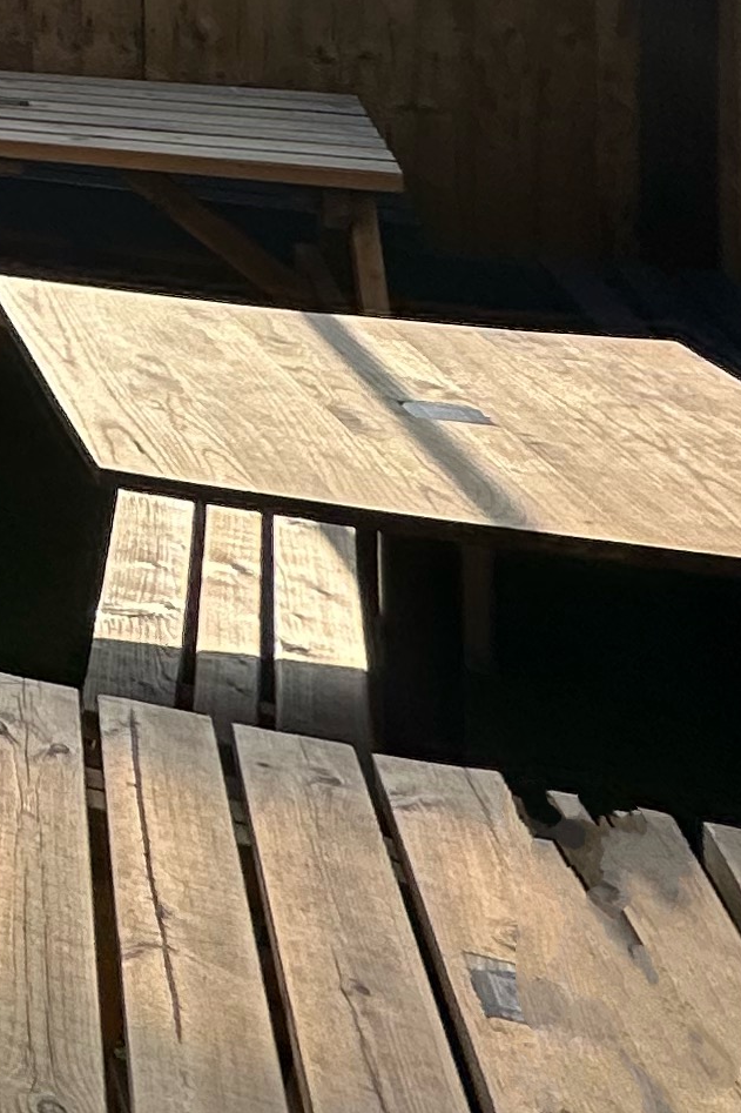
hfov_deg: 12.6
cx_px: -1314
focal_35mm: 62
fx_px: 1915
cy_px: -343
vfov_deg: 27.1
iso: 40
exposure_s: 1/2506
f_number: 2.2
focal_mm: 2.22
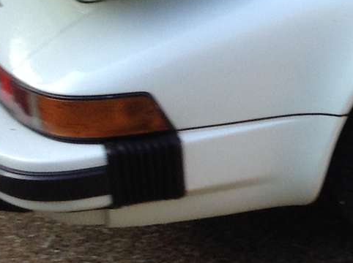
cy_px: 34
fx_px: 1395
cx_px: 652
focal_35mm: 137
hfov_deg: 13.0
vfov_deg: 10.7
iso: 32
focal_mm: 3.3
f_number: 2.4
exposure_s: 1/209
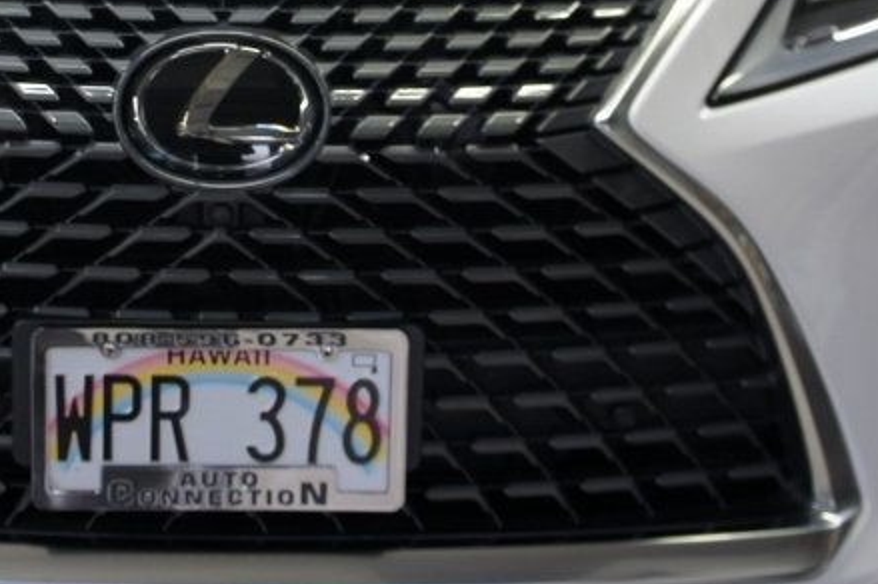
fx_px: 1706
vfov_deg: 19.2
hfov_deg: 28.3
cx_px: 188
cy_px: 95
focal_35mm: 70
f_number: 4
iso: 250
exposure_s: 1/30
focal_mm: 20
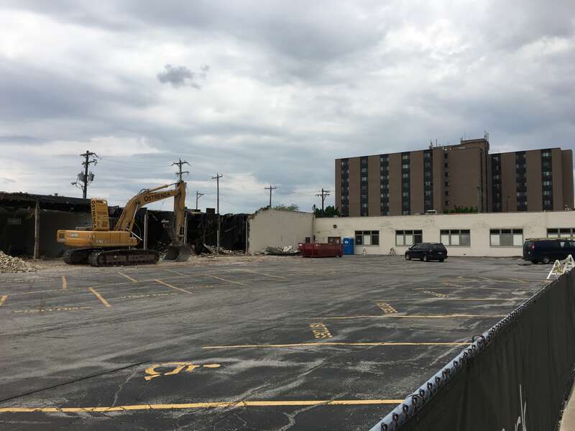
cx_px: 288
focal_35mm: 29
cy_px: 216
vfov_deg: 48.2
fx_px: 482
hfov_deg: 61.7
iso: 25
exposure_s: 1/2079
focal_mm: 4.15
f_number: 2.2
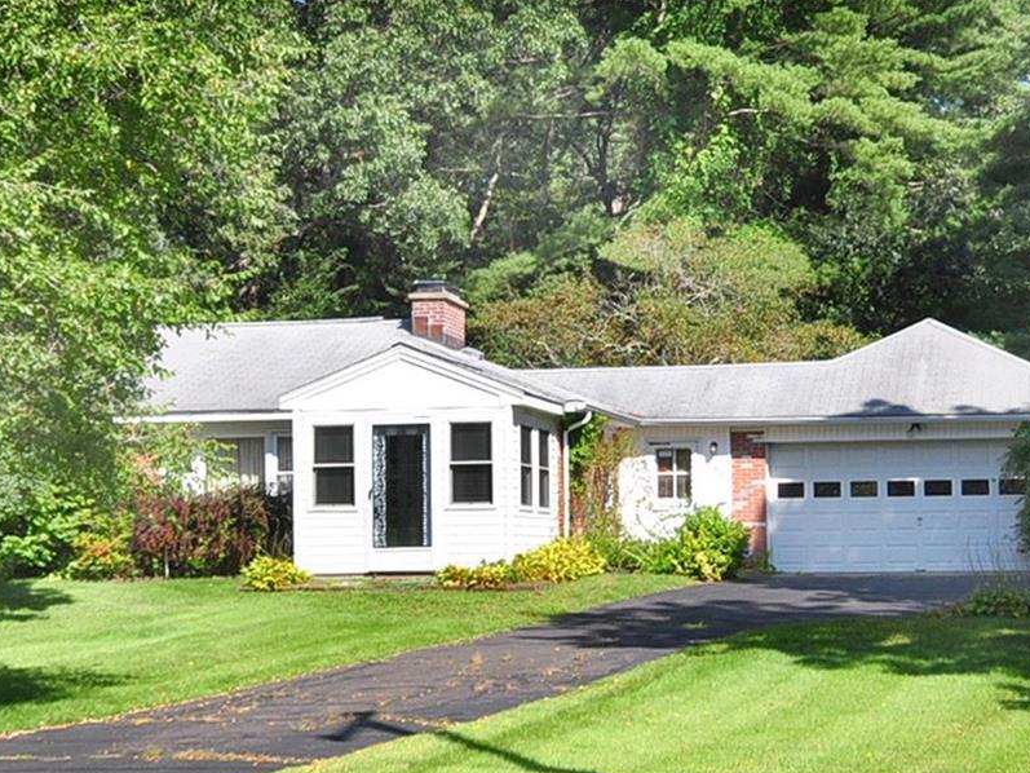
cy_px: 437
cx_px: 571
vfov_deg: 38.6
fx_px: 1101
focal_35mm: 37
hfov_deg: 50.0
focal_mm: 20
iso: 250
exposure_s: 1/400
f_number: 8
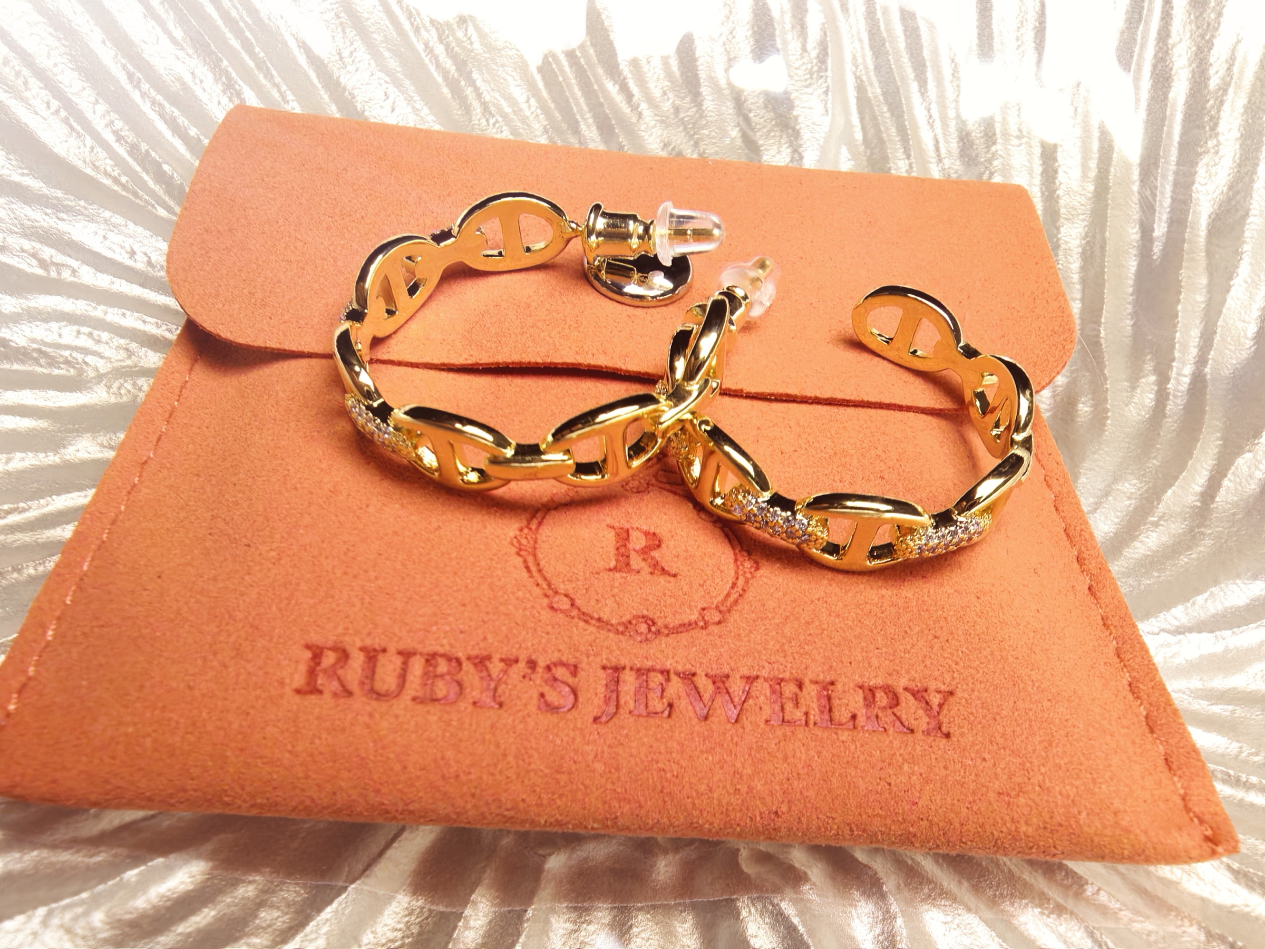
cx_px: 632
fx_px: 877
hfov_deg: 71.6
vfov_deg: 56.8
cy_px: 474
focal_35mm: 24
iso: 100
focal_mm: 1.95
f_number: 2.2
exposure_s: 1/113
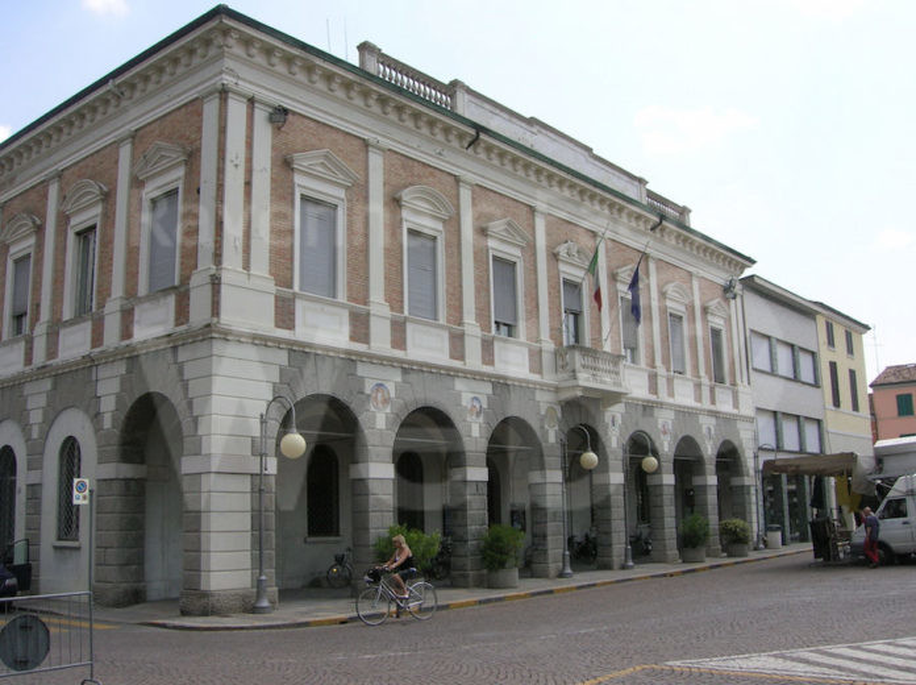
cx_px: 458
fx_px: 898
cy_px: 342
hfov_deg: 54.0
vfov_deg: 41.7
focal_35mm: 34
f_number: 4.9
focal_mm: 5.7
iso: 71
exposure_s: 1/392
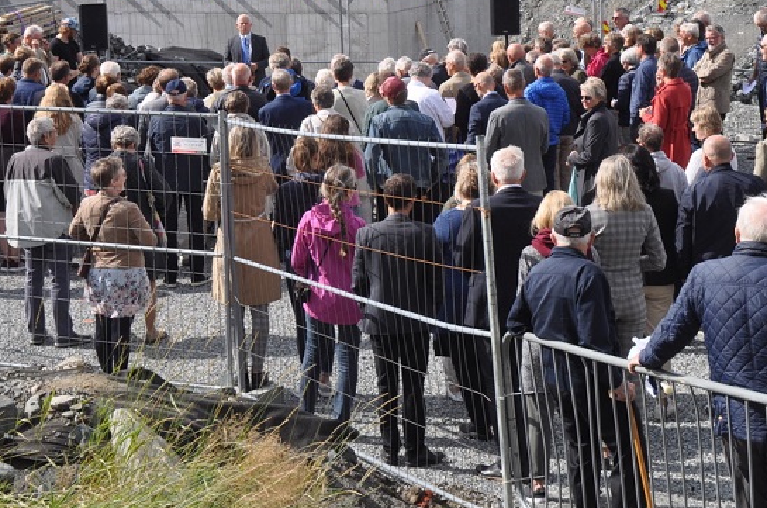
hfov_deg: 26.4
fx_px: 1633
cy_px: 112
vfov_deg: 17.6
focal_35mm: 77
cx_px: 418
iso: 200
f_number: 8
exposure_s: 1/250
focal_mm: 31
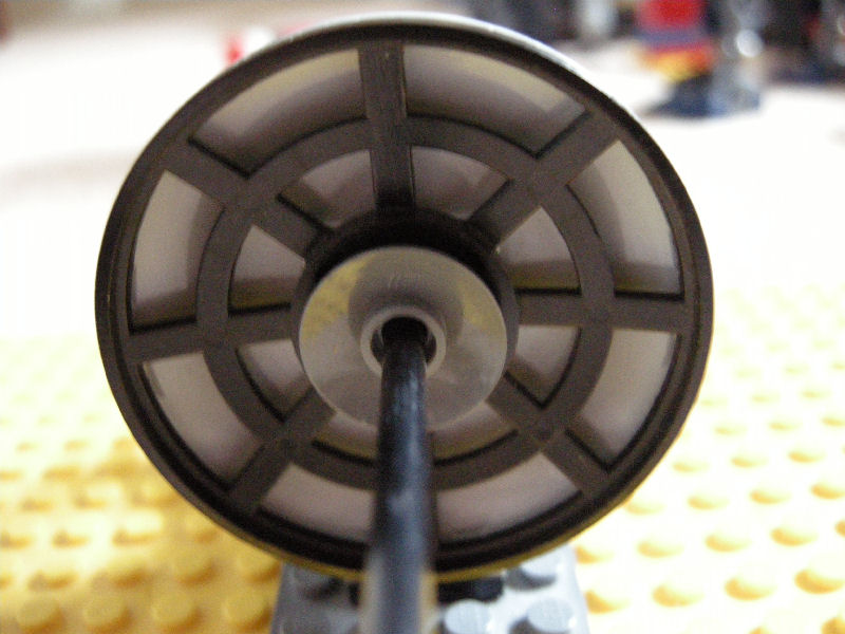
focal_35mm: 35
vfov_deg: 40.7
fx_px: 854
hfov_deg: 52.6
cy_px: 317
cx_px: 422
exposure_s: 1/5.2
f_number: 2.7
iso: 800
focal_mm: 7.5
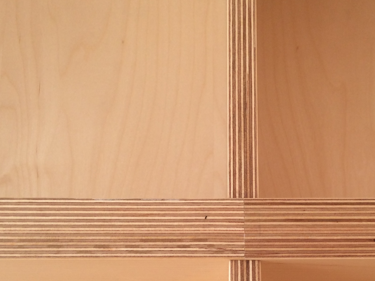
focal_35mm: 59
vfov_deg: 24.4
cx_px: 248
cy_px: 225
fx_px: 639
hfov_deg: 32.4
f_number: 2.4
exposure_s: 1/143
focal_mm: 3.3
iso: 32
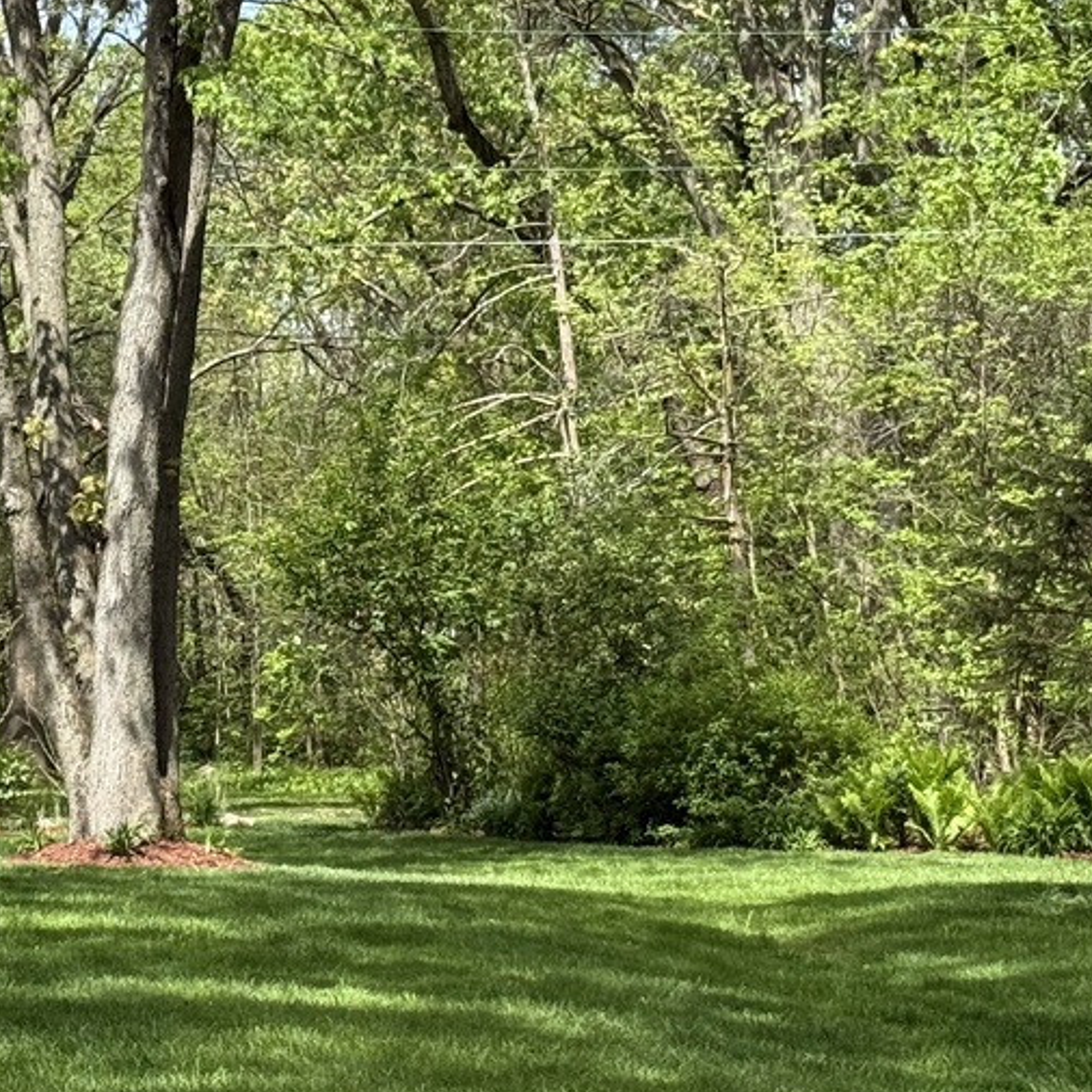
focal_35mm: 121
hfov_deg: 14.4
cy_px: 489
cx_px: 357
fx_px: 4319
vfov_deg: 14.4
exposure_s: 1/2146
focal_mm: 6.76
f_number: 1.78
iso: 80
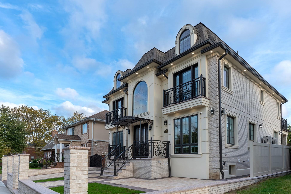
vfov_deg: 61.9
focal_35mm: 20
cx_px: 149
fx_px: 162
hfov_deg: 84.0
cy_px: 98
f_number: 8
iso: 800
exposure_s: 1/8000
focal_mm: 19
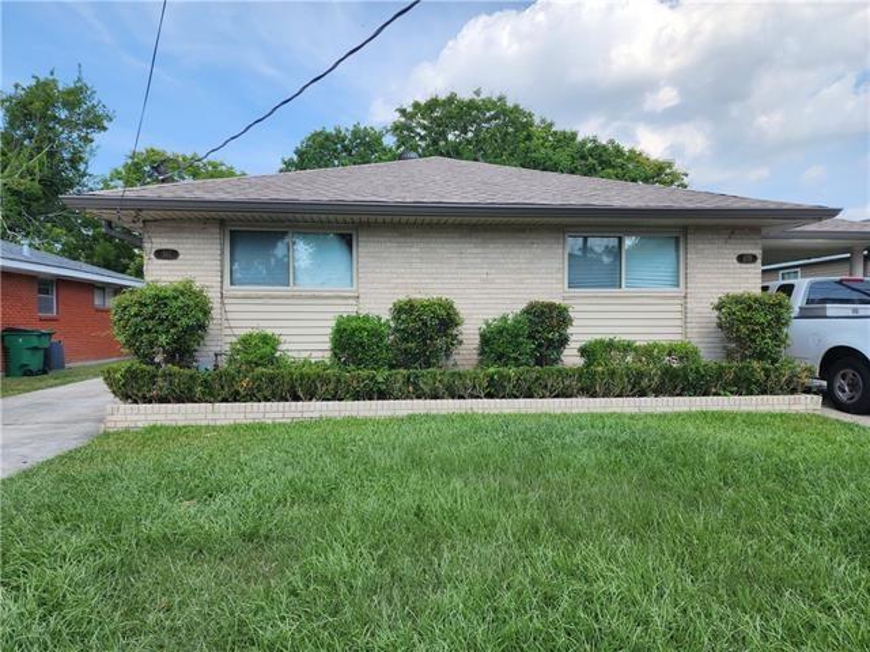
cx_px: 435
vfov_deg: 58.9
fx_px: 578
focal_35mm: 23
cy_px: 326
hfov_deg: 73.9
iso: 12
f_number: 1.8
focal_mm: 6.4
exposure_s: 1/734
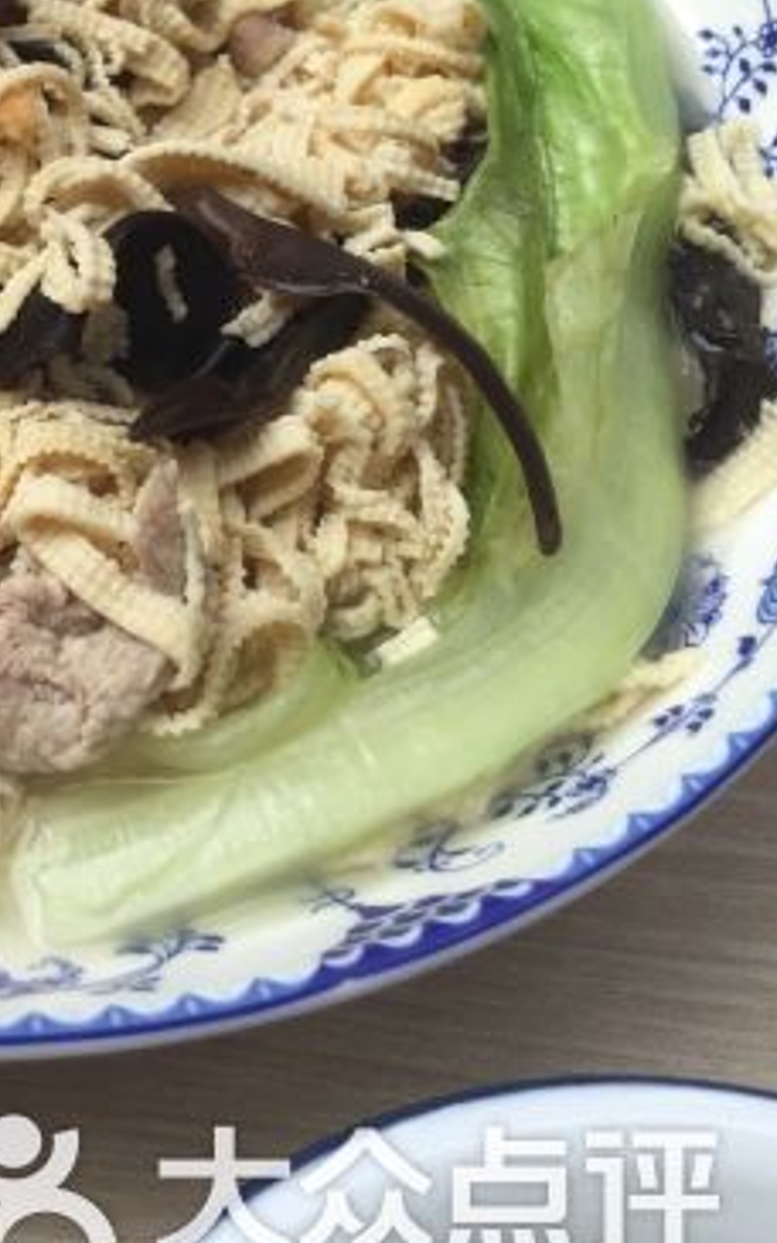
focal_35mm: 59
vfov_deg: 33.2
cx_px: -87
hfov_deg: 20.9
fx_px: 2000
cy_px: 180
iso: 40
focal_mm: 4.15
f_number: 2.2
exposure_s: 1/50
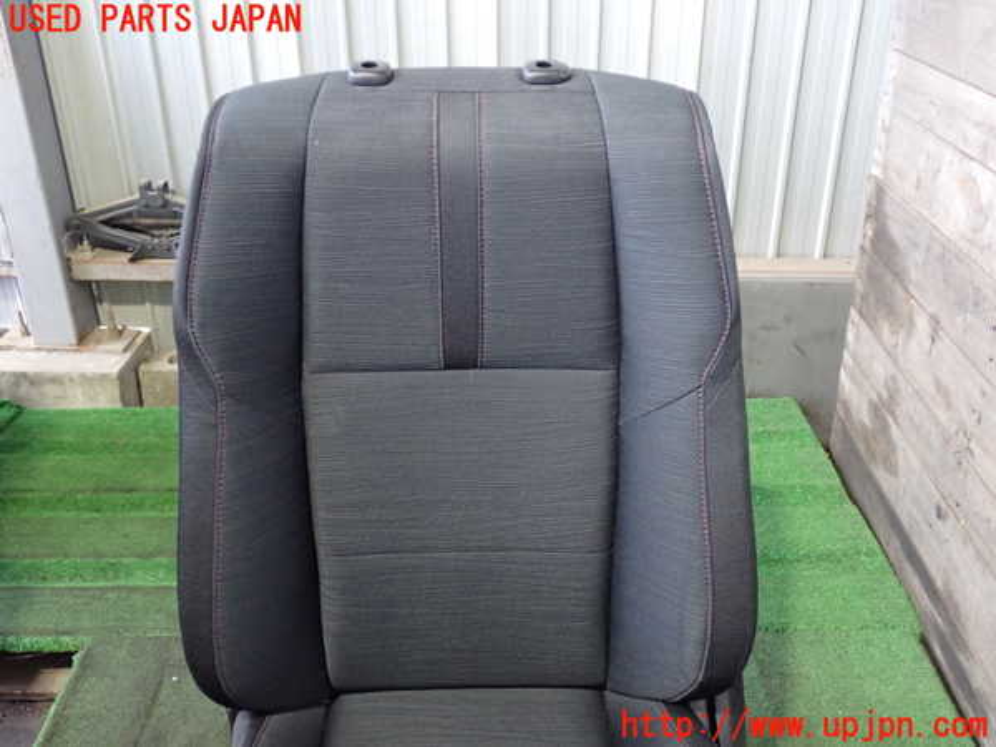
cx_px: 498
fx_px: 1036
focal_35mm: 36
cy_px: 374
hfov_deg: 51.4
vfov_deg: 39.7
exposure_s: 1/20
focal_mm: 6.37
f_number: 2.5
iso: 800
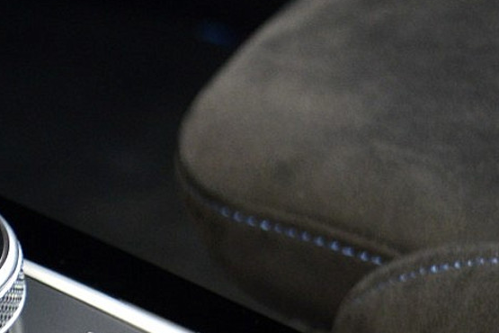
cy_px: 397
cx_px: -340
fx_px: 2519
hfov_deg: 10.7
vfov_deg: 7.5
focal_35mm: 182
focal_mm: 35
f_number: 4.5
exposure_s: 1/60
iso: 800
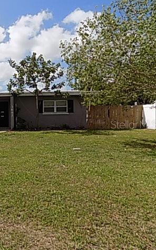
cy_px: 124
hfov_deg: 34.1
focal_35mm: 33
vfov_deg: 58.1
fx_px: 224
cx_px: -8
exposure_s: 1/1500
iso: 80
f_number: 3.1
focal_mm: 4
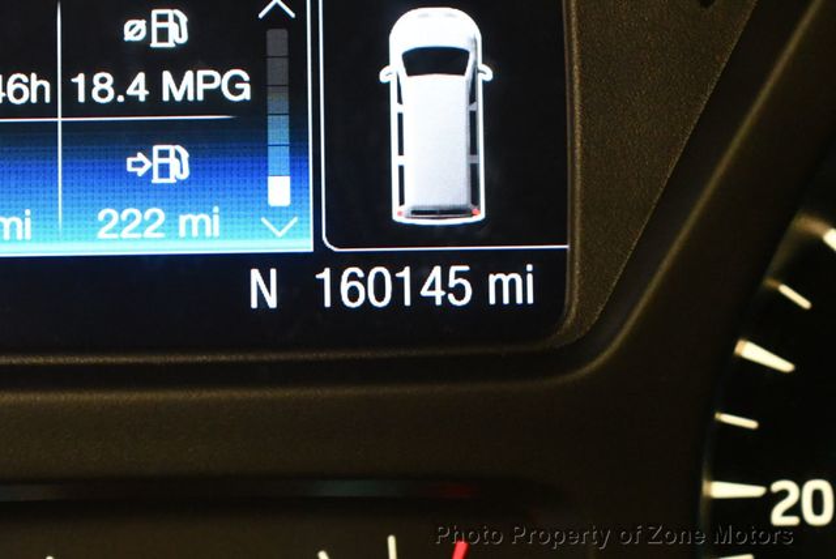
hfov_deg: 18.6
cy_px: 280
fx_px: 2557
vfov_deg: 12.5
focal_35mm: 110
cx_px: 418
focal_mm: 55
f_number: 5.6
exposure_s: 1/60
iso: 5600
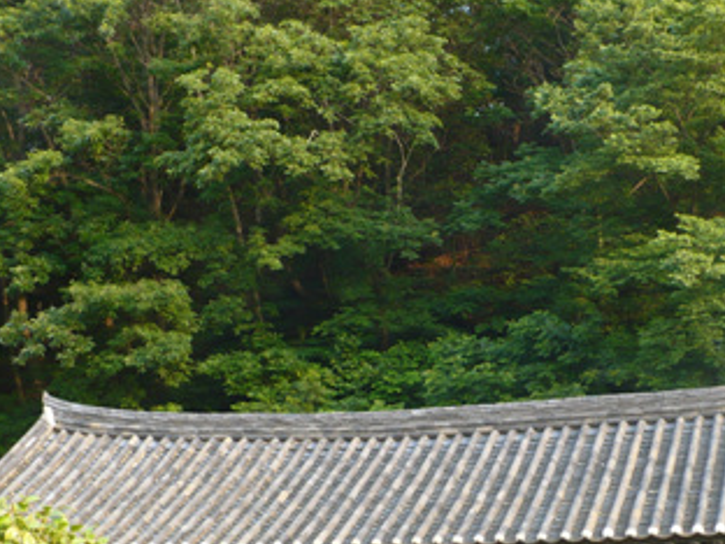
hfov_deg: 30.8
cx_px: 522
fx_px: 1299
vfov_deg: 23.3
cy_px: 444
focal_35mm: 62
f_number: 2.8
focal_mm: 6.1
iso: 100
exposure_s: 1/100
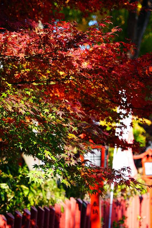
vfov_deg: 15.8
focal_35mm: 130
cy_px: 114
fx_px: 824
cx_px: 76
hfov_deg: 10.5
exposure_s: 1/160
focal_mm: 130
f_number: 6.3
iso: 200
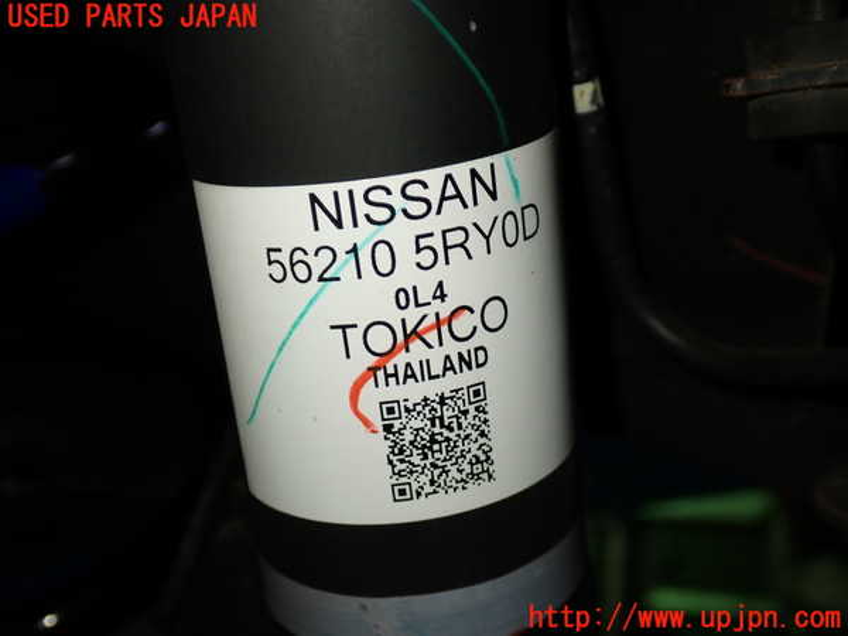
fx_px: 1078
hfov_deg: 42.9
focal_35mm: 44
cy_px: 318
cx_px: 424
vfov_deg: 32.9
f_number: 2.9
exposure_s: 1/50
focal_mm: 7.84
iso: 200
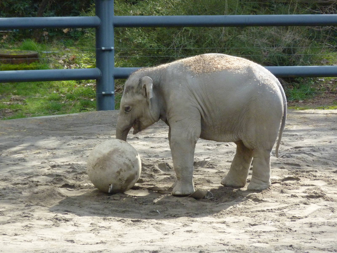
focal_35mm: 278
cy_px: 126
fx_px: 2706
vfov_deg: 5.3
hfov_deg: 7.1
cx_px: 168
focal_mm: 45.7
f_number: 4.8
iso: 400
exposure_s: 1/500
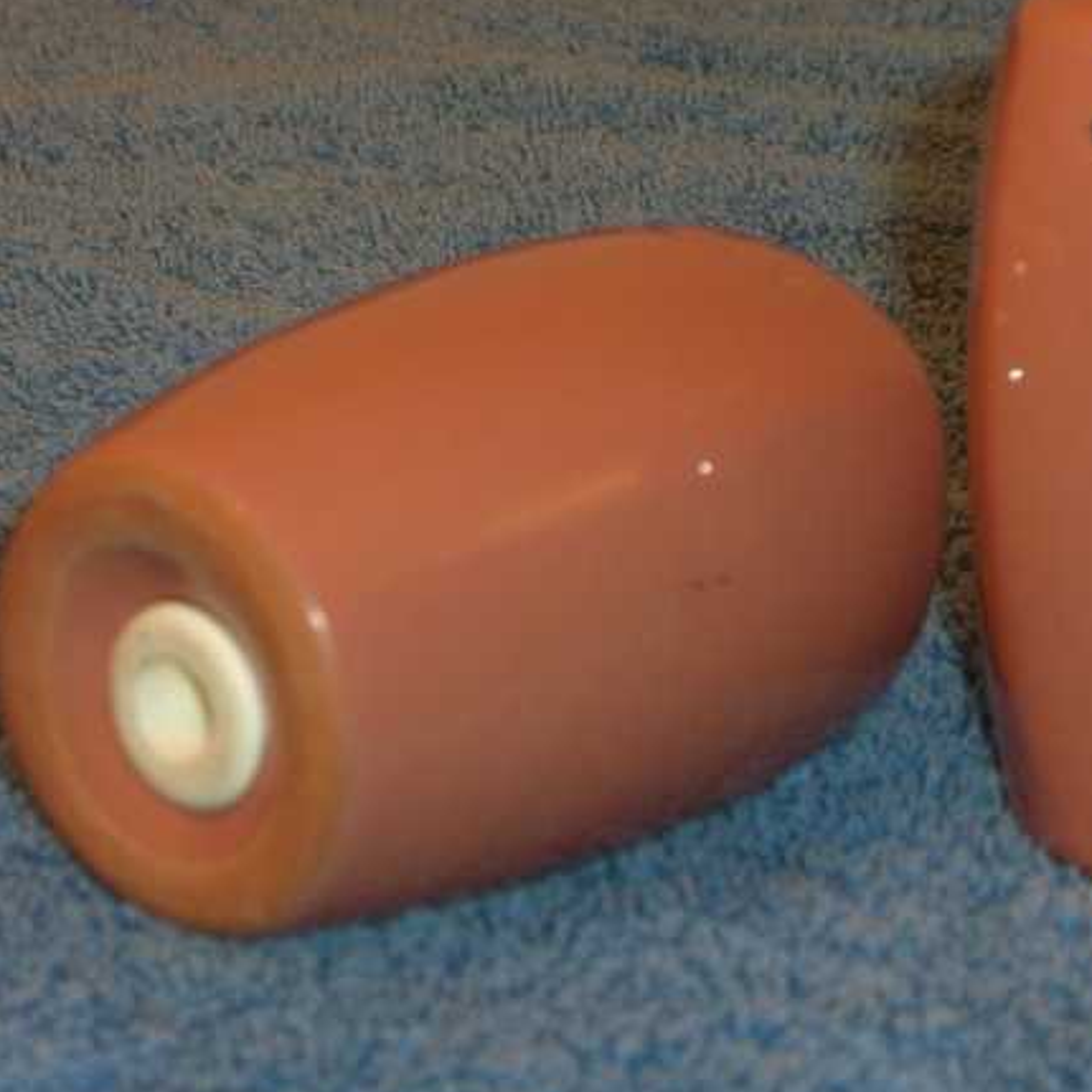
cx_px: 805
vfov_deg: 11.6
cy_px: 510
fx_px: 5354
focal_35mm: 150
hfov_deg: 11.6
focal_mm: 23.7
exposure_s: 1/30
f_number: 5.4
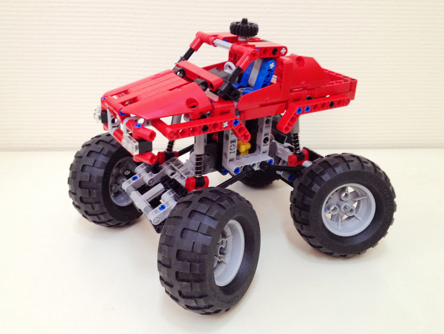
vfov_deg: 40.7
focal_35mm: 35
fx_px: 449
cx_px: 222
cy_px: 167
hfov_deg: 52.6
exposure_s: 1/20
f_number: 2.4
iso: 100
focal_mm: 4.28
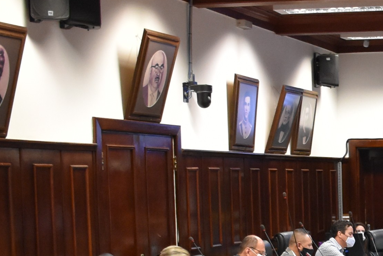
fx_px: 1160
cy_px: 325
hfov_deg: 17.0
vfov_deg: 12.2
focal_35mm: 109
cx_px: 570
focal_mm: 18
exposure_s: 1/60
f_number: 3.5
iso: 1800
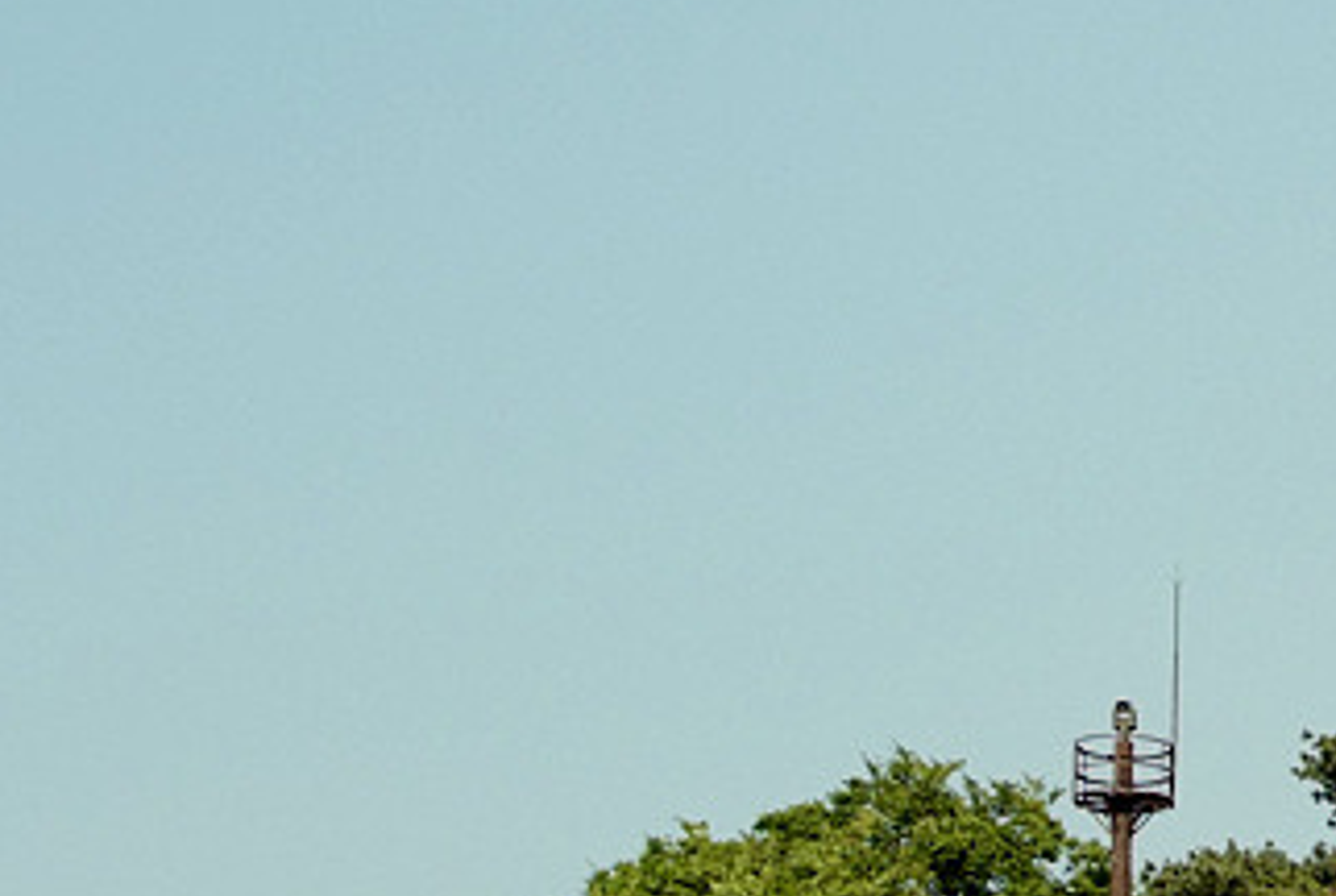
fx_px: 6767
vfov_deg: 7.5
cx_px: 2174
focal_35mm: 182
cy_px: 1033
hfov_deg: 10.8
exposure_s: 1/142
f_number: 6.3
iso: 125
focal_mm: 34
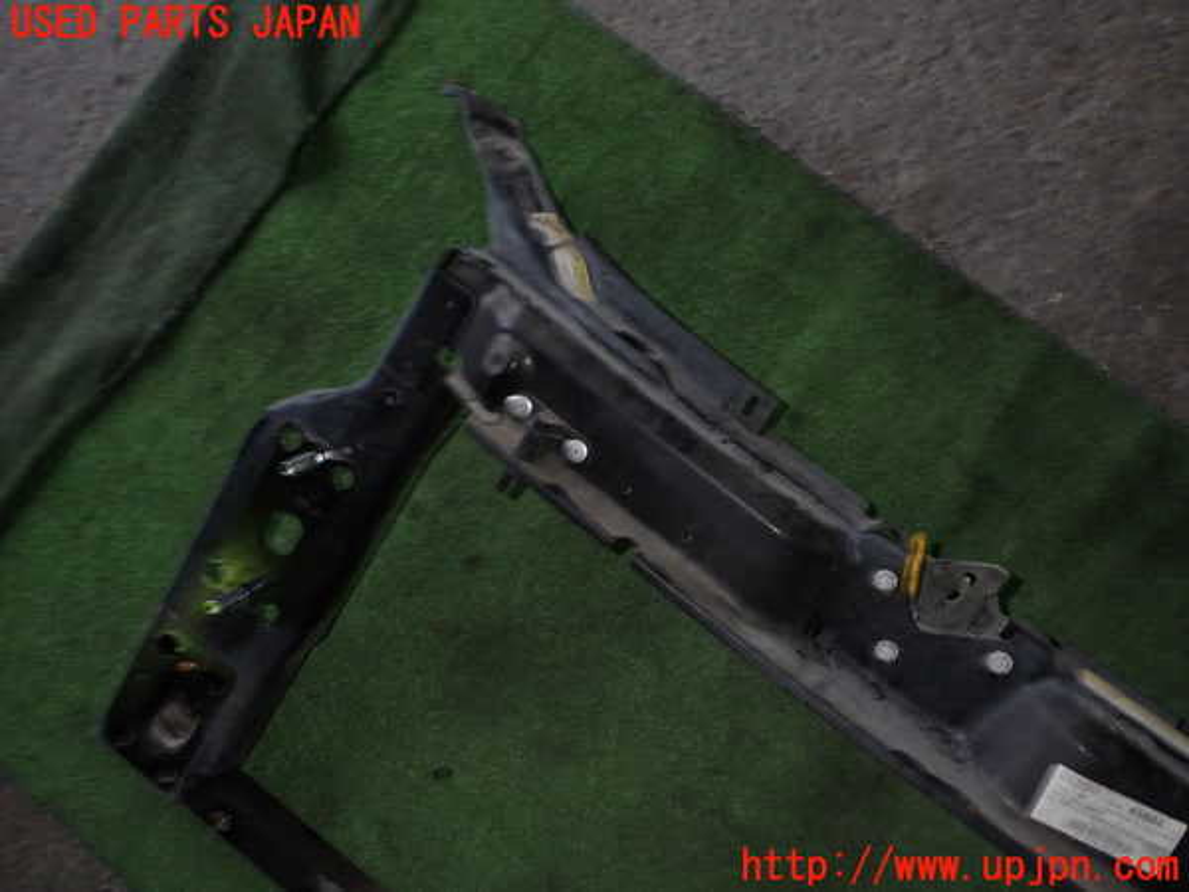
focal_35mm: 32
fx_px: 1099
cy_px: 446
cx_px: 594
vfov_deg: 44.2
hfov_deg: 56.8
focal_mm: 5.79
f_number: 7.1
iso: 250
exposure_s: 1/30
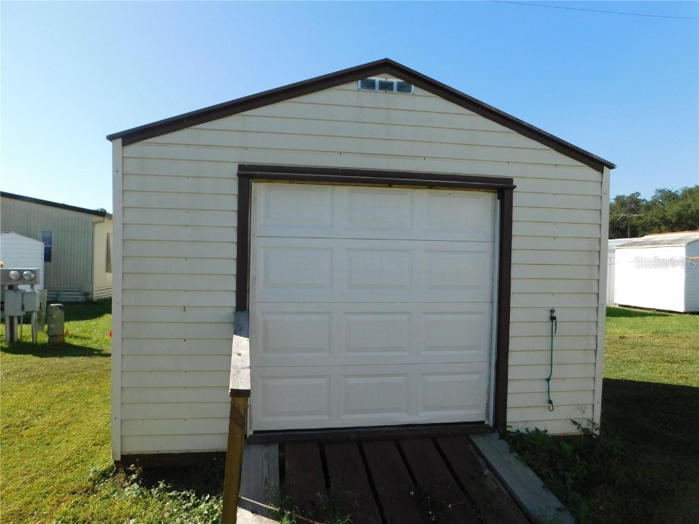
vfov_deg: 58.9
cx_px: 350
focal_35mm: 23
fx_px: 464
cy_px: 262
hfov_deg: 73.9
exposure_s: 1/1250
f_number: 3
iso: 125
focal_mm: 4
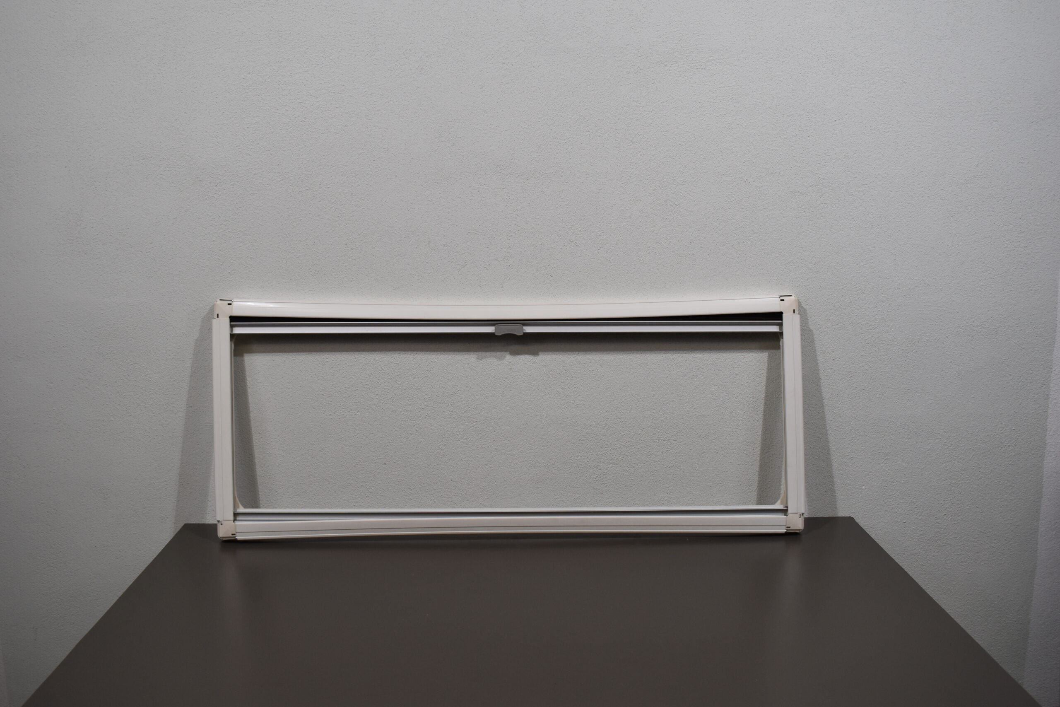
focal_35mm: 33
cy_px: 354
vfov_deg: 40.0
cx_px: 530
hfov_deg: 57.2
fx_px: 972
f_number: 5.6
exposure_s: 1/125
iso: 320
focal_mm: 22
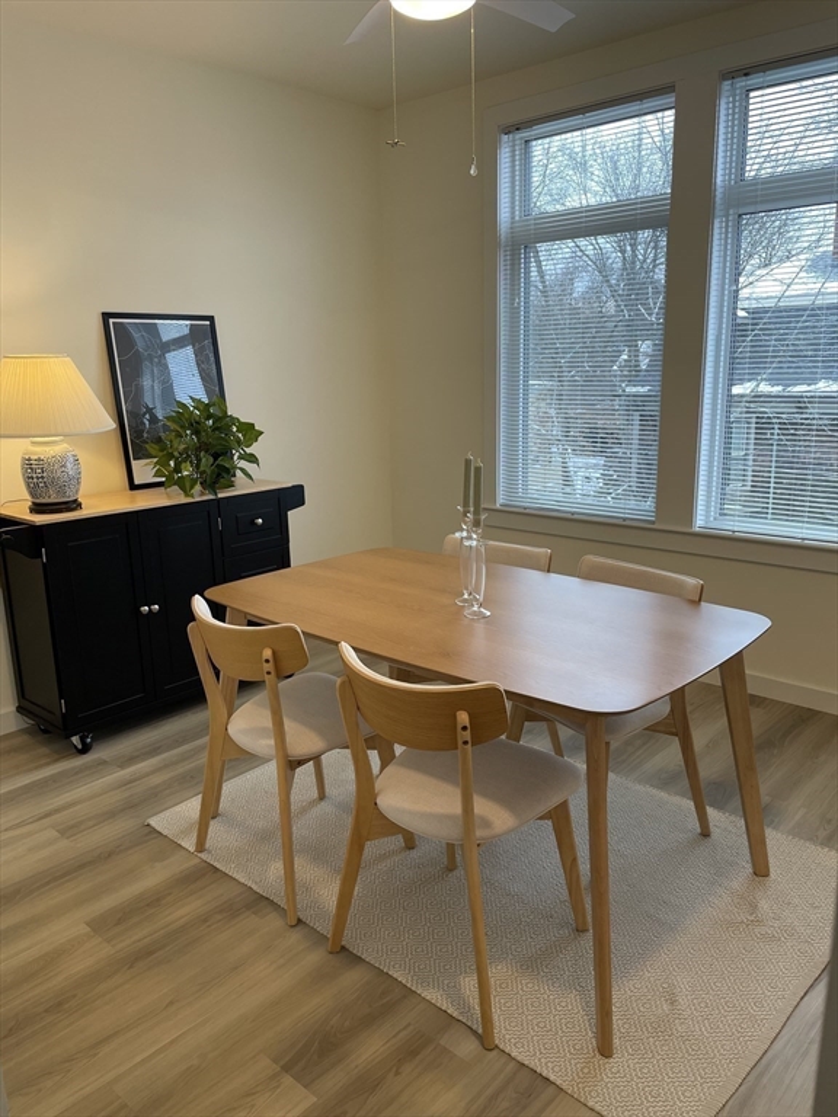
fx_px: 839
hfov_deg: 53.1
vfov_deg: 67.3
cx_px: 419
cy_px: 558
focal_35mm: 26
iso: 80
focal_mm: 4.2
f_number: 1.6
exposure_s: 1/120
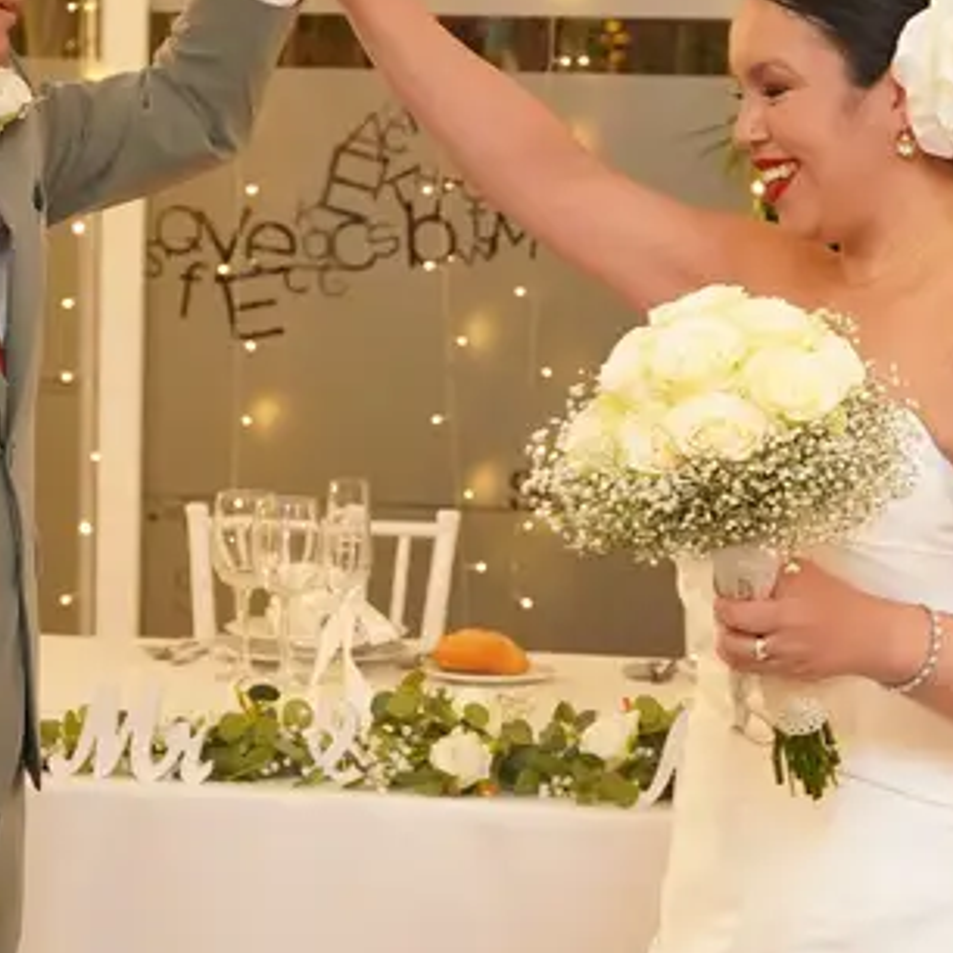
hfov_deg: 13.3
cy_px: 461
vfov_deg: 13.3
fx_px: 4091
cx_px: 339
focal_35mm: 131
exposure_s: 1/160
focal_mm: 39.4
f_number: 4
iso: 6400
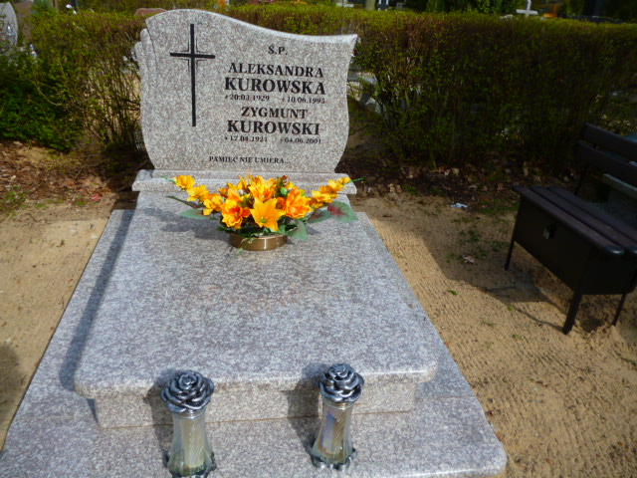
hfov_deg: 63.4
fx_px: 515
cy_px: 239
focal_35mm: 28
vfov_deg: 49.7
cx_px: 318
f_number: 3.1
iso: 100
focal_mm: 5
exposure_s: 1/640
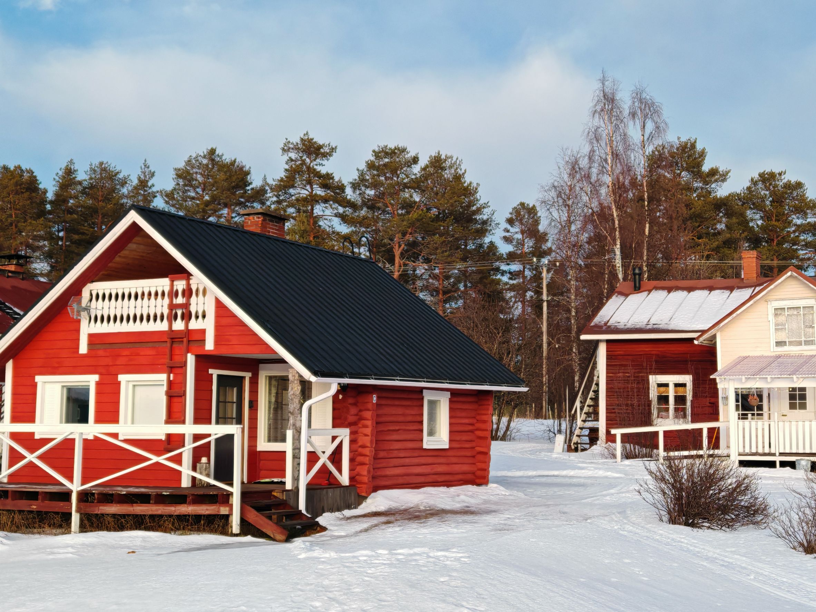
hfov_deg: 34.3
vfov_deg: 26.1
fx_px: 1320
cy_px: 306
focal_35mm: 56
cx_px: 408
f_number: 1.9
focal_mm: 6.67
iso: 200
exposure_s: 1/100
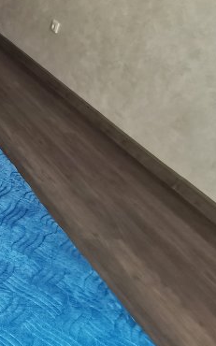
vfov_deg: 40.8
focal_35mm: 47
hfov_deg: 17.8
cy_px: 68
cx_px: -229
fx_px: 443
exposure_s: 1/100
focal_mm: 2.35
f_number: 2.2
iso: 100
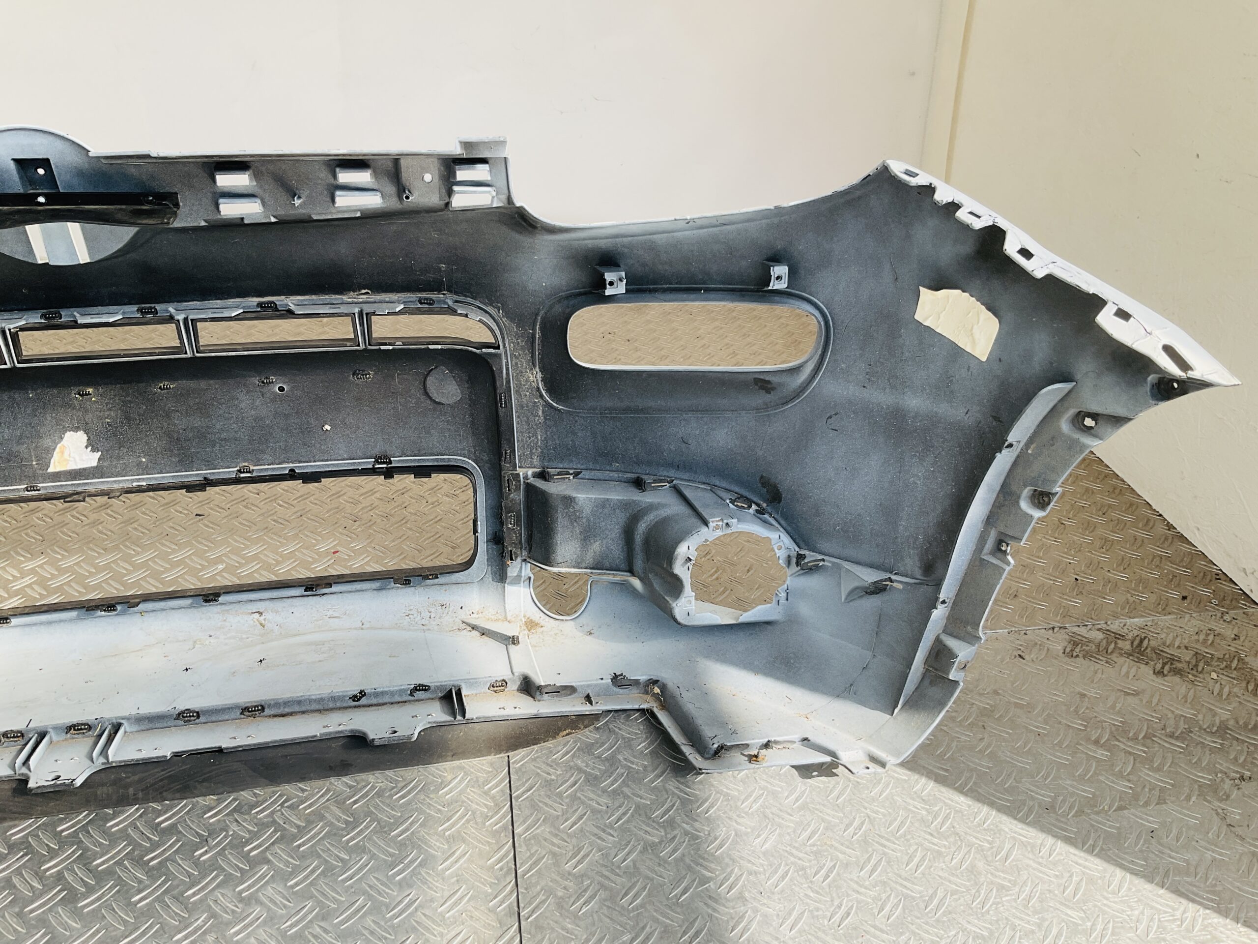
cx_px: 629
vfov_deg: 48.2
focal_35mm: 29
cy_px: 472
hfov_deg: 61.7
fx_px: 1054
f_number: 1.8
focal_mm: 3
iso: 16
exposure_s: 1/333
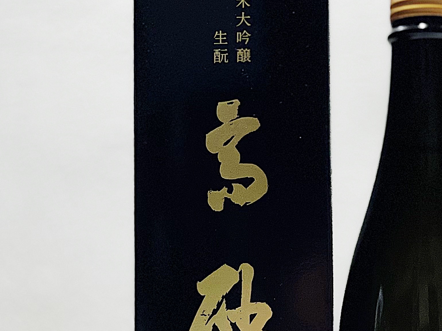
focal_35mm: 136
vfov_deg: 10.8
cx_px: 321
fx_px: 1736
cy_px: 296
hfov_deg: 14.5
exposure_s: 1/100
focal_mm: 6
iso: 125
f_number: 2
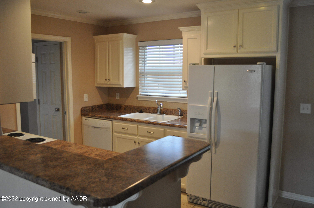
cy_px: 104
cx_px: 157
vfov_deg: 39.9
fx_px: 287
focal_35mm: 33
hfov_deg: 57.3
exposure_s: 1/60
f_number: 4
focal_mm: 22
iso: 800
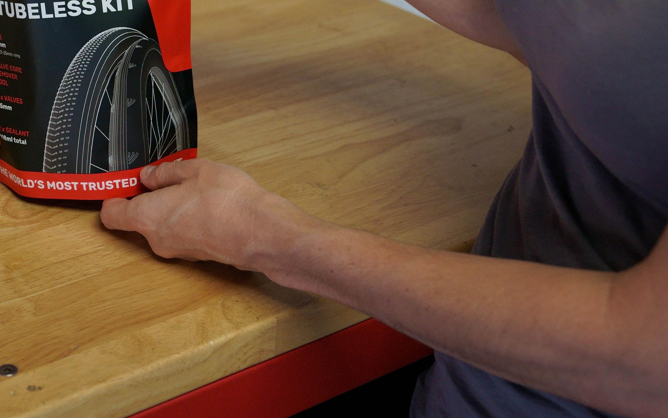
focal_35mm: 72
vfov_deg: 17.8
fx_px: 1311
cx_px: 18
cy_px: 25
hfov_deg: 27.2
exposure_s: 1/400
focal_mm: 35
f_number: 4
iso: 400
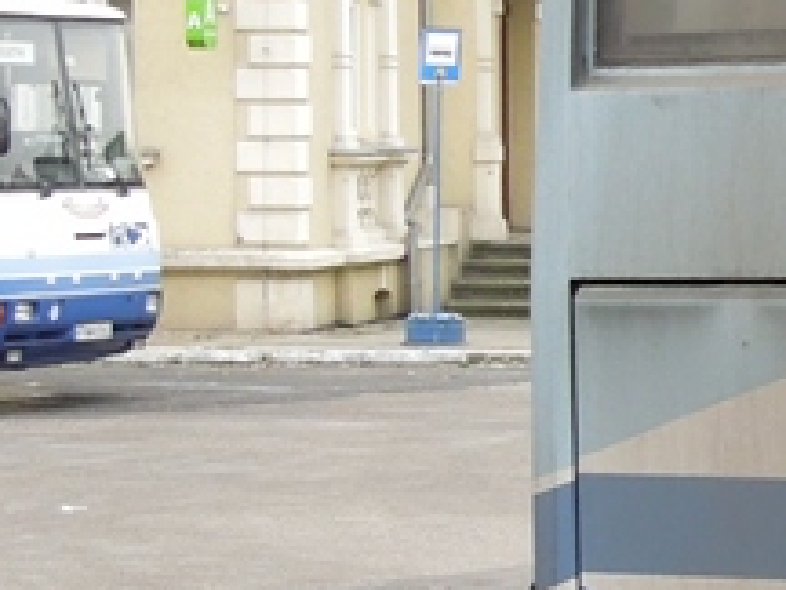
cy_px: 386
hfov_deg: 10.4
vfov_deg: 8.3
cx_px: 1430
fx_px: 4042
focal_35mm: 178
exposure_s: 1/160
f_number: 4
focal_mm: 8.7
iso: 450
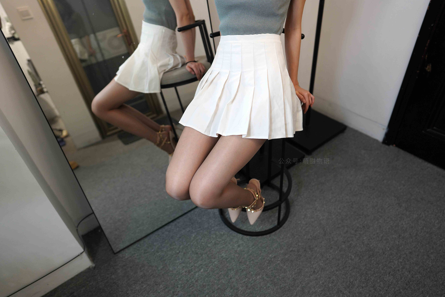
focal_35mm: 25
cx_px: 216
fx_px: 309
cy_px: 147
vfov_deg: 51.3
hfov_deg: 71.5
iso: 800
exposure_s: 1/1000
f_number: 2
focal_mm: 24
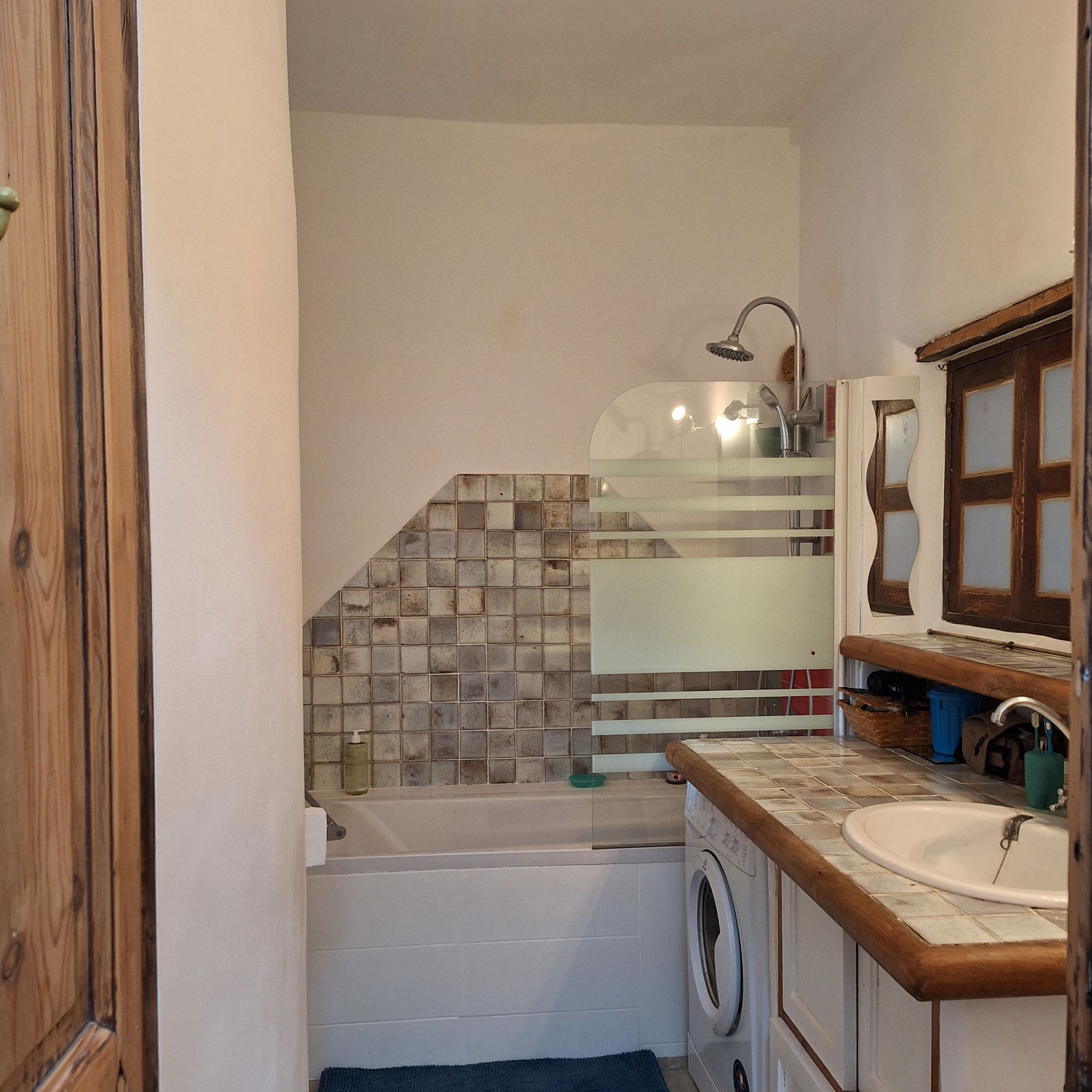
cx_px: 546
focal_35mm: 28
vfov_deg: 57.2
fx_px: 999
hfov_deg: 57.3
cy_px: 607
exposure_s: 1/50
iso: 250
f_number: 1.8
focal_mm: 5.54
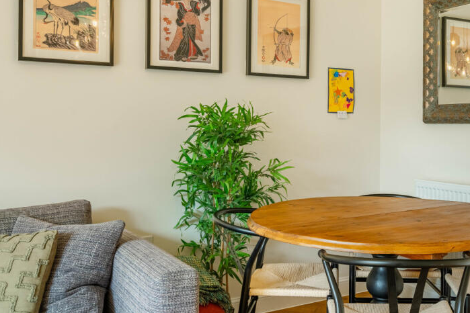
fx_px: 535
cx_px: 321
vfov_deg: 32.5
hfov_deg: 46.5
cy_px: 124
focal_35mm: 41
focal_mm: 28
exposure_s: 1/125
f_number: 8
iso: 320
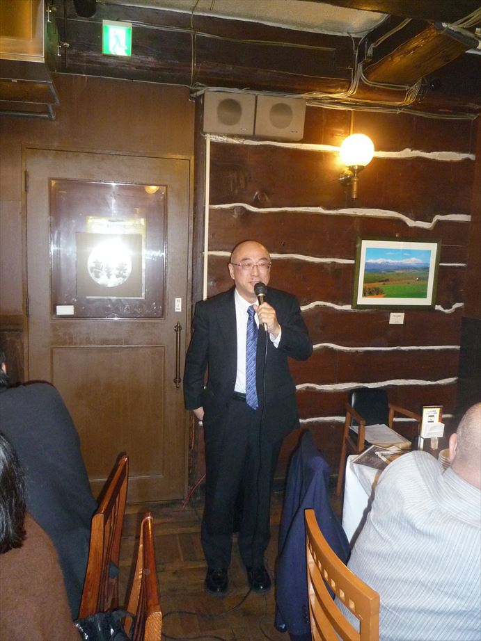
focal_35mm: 29
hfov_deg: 48.2
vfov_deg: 61.7
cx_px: 240
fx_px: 538
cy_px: 320
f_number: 2.8
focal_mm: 4.4
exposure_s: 1/30
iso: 400
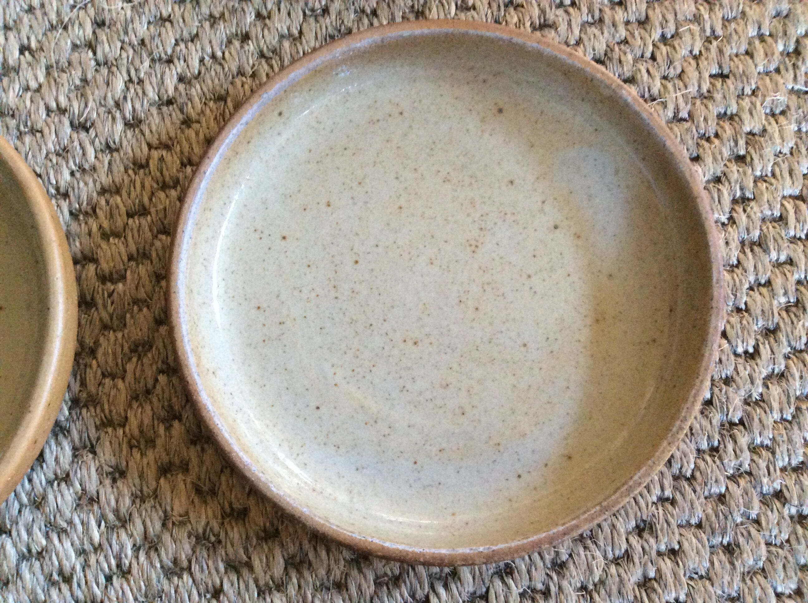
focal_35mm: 32
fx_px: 746
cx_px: 404
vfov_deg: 44.1
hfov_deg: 56.9
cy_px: 302
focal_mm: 3.3
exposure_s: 1/17
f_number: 2.4
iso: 320
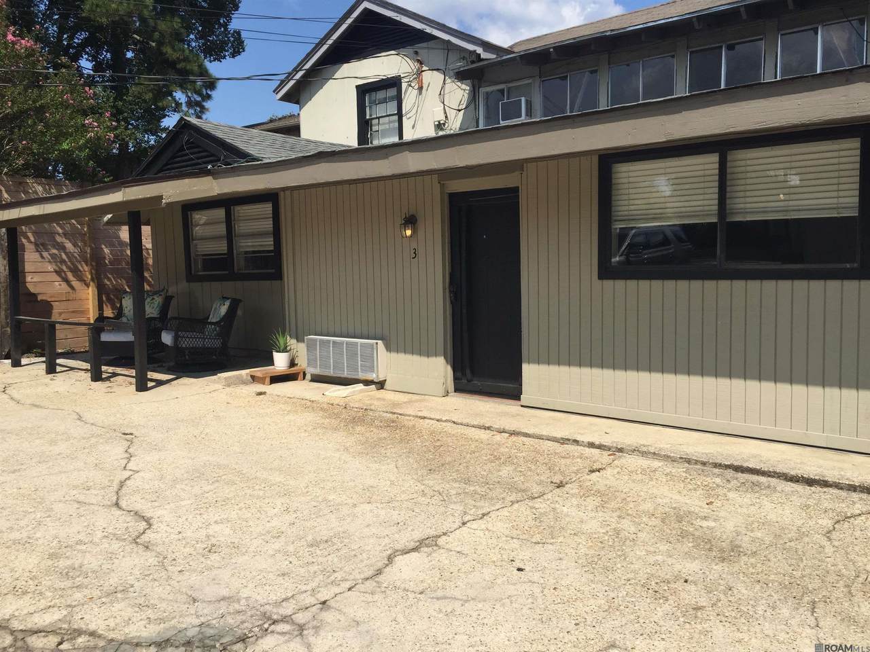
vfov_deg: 48.2
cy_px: 326
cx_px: 435
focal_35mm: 29
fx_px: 729
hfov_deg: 61.7
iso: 32
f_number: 2.2
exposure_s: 1/2198
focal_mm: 4.15
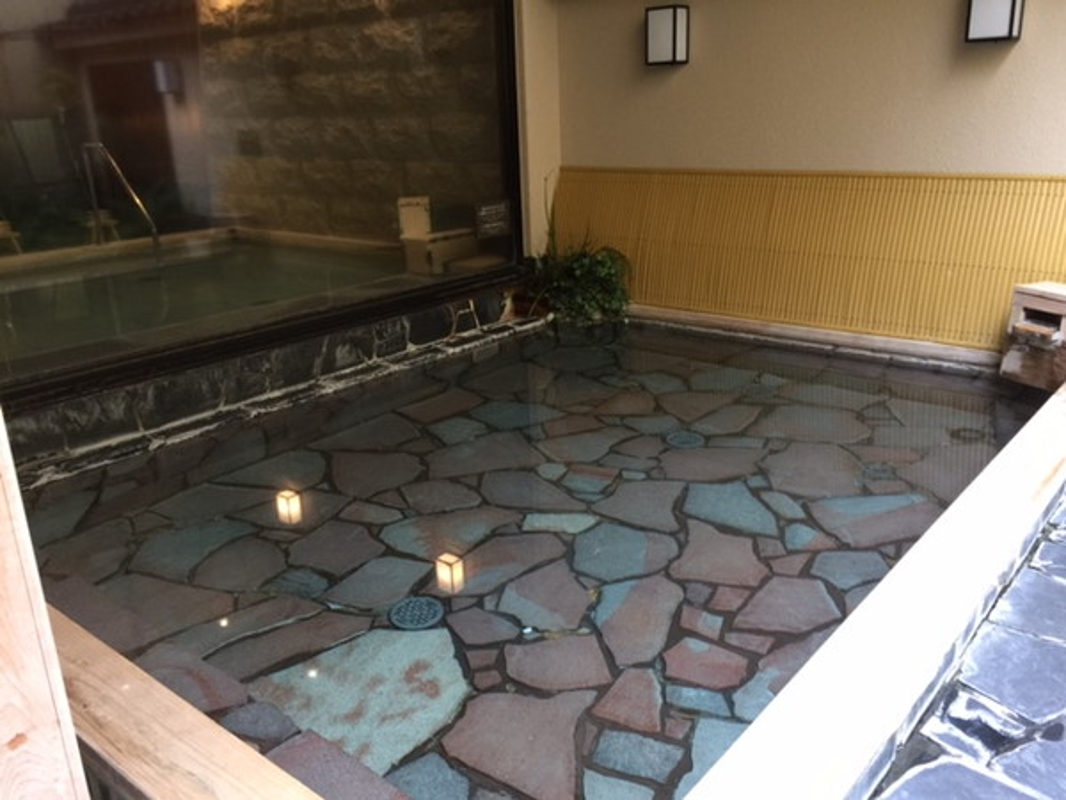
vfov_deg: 48.2
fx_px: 893
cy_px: 400
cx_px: 533
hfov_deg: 61.7
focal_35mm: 29
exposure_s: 1/15
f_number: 2.2
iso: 64
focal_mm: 4.15
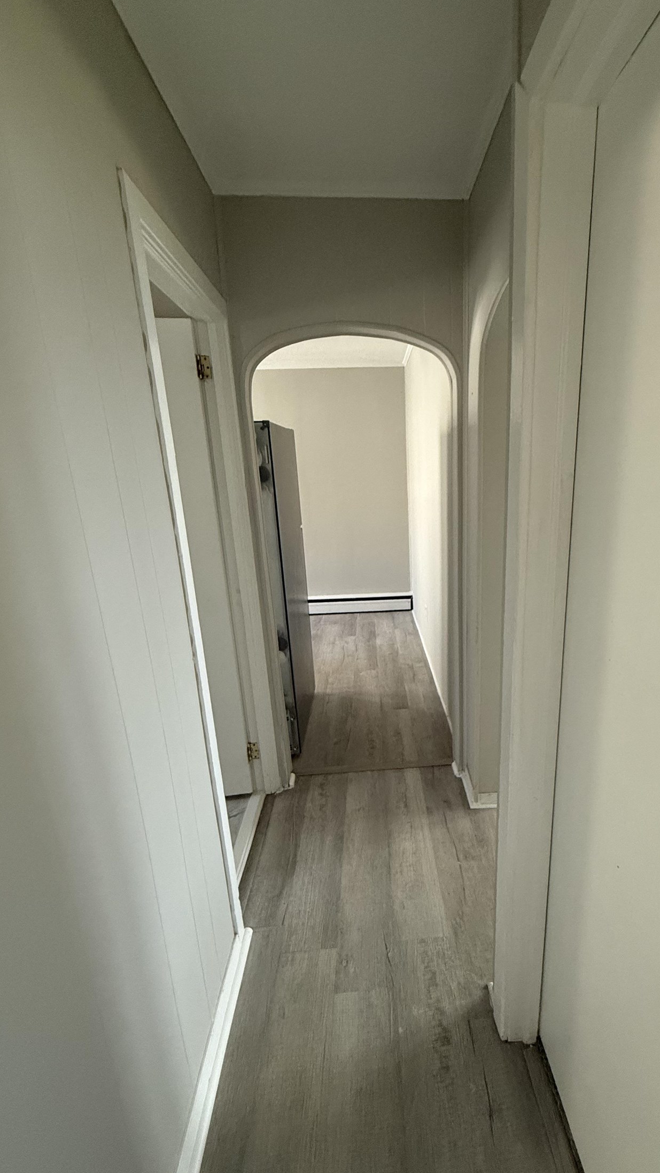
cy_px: 607
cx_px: 410
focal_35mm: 16
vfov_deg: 99.3
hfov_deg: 66.1
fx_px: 498
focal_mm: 2.22
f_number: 2.2
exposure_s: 1/60
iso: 400
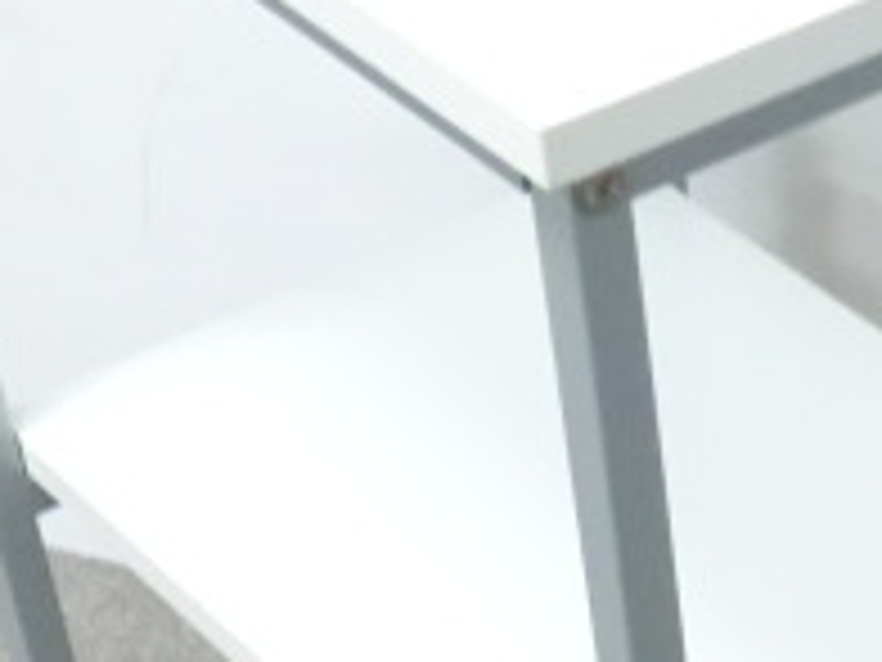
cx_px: 1215
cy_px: 662
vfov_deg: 10.0
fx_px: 3745
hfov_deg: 12.9
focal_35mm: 147
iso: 800
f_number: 4.3
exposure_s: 1/40
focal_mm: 8.2
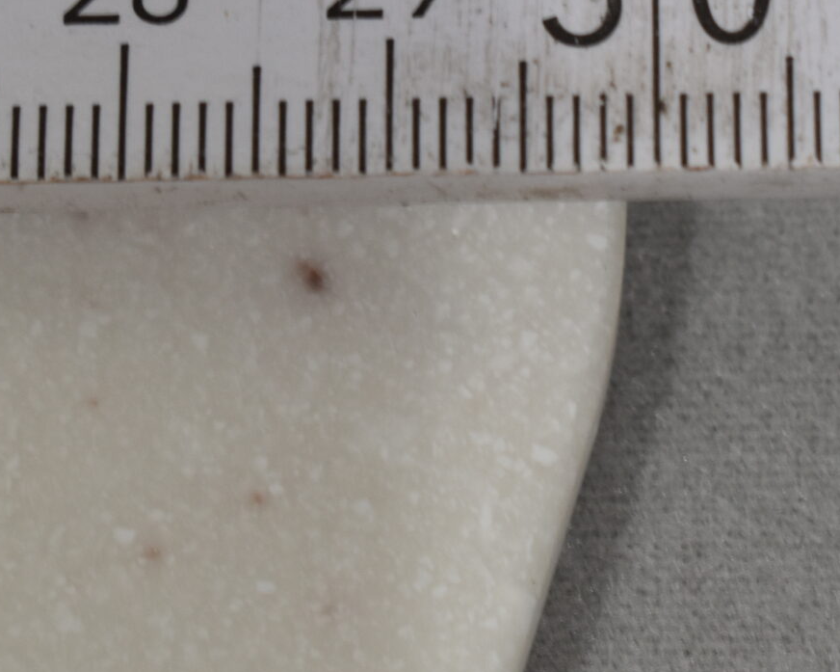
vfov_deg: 6.8
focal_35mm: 227
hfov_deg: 8.5
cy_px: 104
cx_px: 651
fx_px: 5651
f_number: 8
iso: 360
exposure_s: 1/60
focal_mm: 55
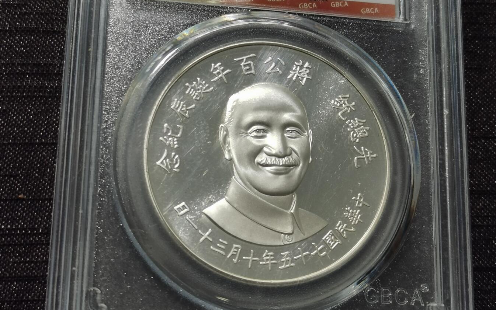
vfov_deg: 16.6
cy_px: 78
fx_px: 1055
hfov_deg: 26.5
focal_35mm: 78
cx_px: 249
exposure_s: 1/123
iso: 50
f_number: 1.8
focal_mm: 5.58
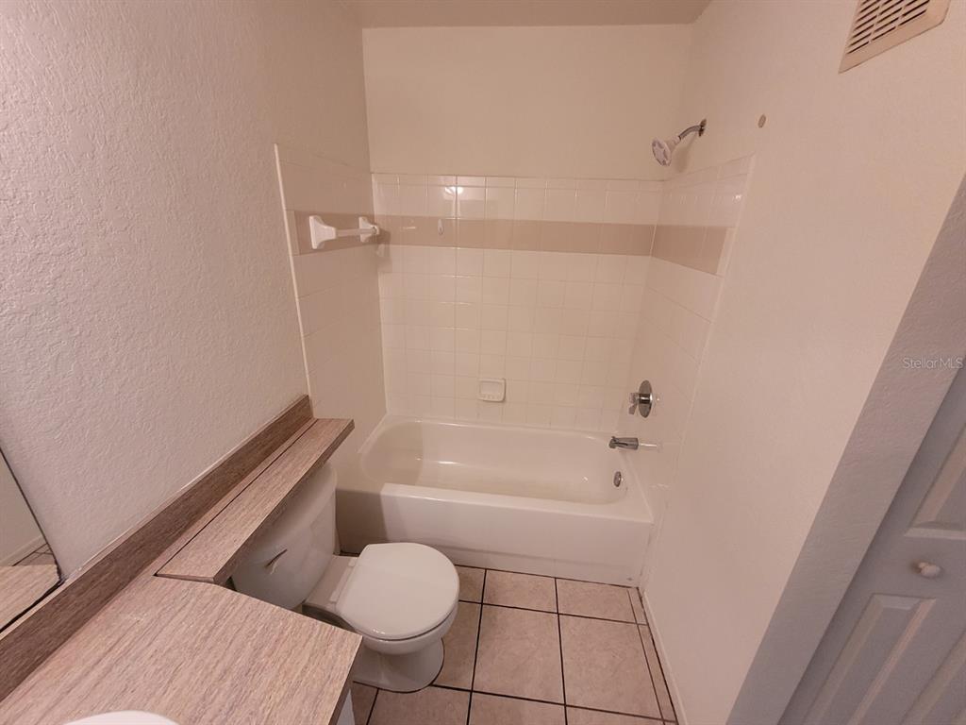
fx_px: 363
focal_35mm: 13
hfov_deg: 106.2
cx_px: 483
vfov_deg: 89.9
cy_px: 362
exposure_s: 1/60
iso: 250
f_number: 2.2
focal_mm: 1.74
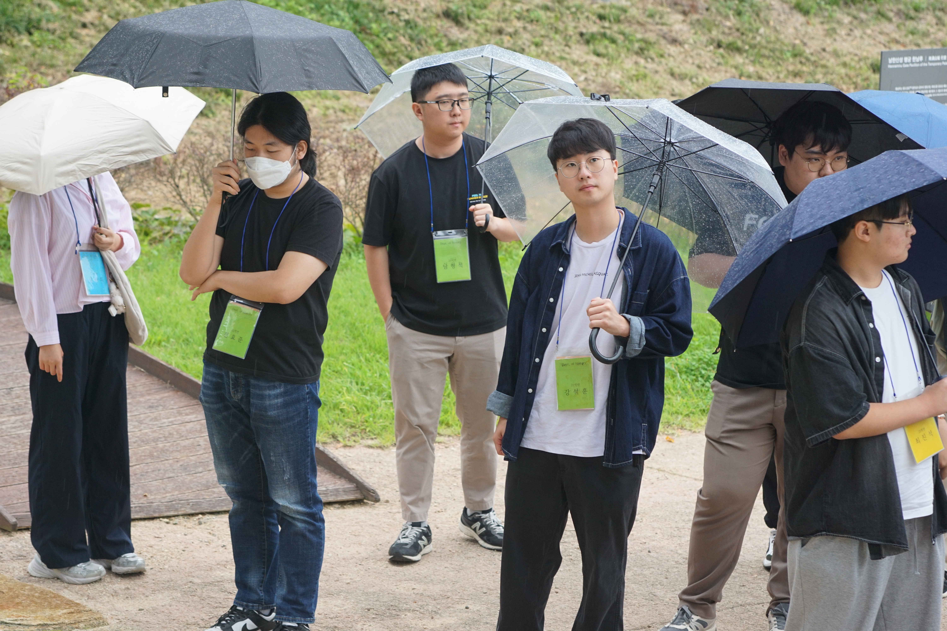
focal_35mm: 105
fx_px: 2762
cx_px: 474
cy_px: 316
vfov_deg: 13.0
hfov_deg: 19.5
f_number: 4
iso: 320
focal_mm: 70
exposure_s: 1/160
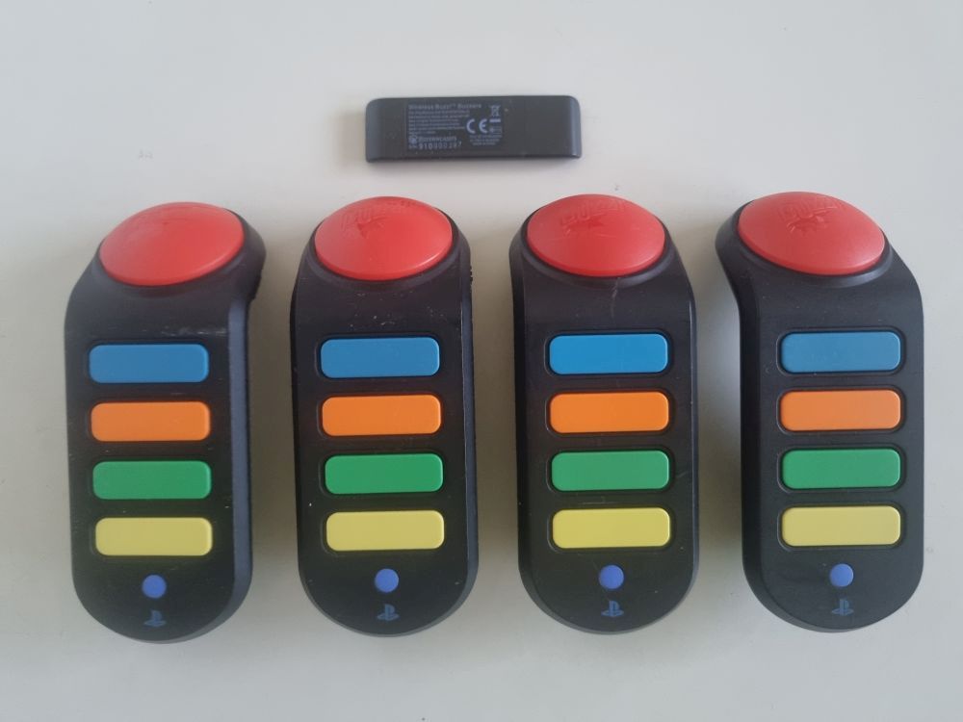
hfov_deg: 67.3
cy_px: 361
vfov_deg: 53.1
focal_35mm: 26
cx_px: 482
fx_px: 723
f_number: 1.8
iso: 640
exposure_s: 1/25
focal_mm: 5.4
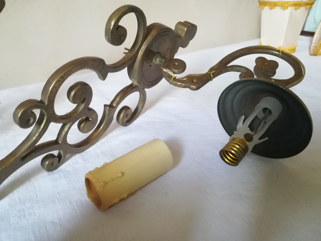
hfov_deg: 67.3
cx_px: 160
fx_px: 241
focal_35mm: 26
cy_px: 120
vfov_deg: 53.1
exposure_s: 1/25
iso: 400
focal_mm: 3.83
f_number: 2.2
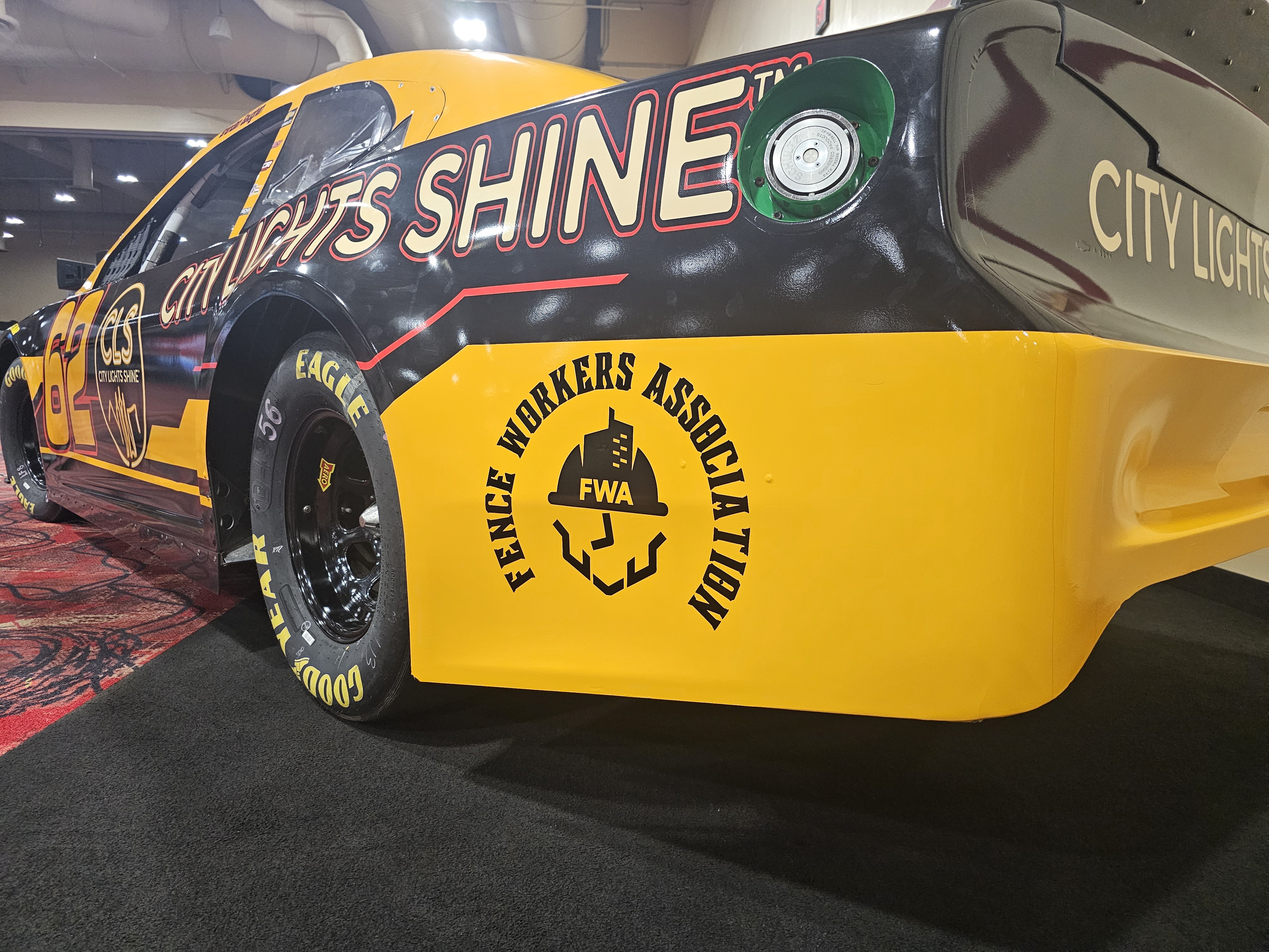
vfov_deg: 58.9
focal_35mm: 23
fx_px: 843
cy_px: 476
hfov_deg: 73.9
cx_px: 634
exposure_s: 1/120
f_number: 1.7
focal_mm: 6.3
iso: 640
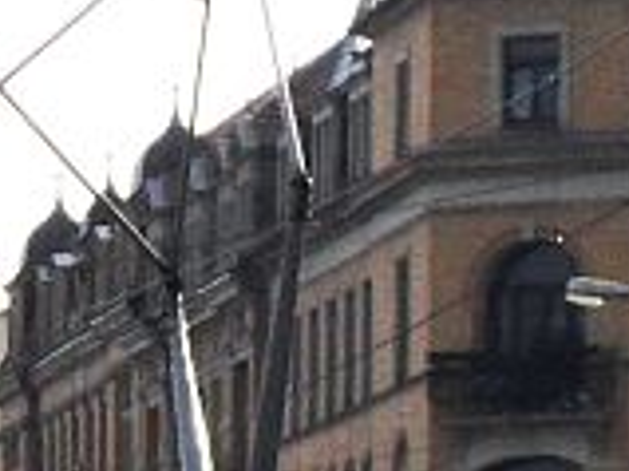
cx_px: 59
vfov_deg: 2.9
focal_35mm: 515
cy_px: 918
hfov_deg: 3.8
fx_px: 9351
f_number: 11.8
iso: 400
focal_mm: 14
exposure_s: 1/180
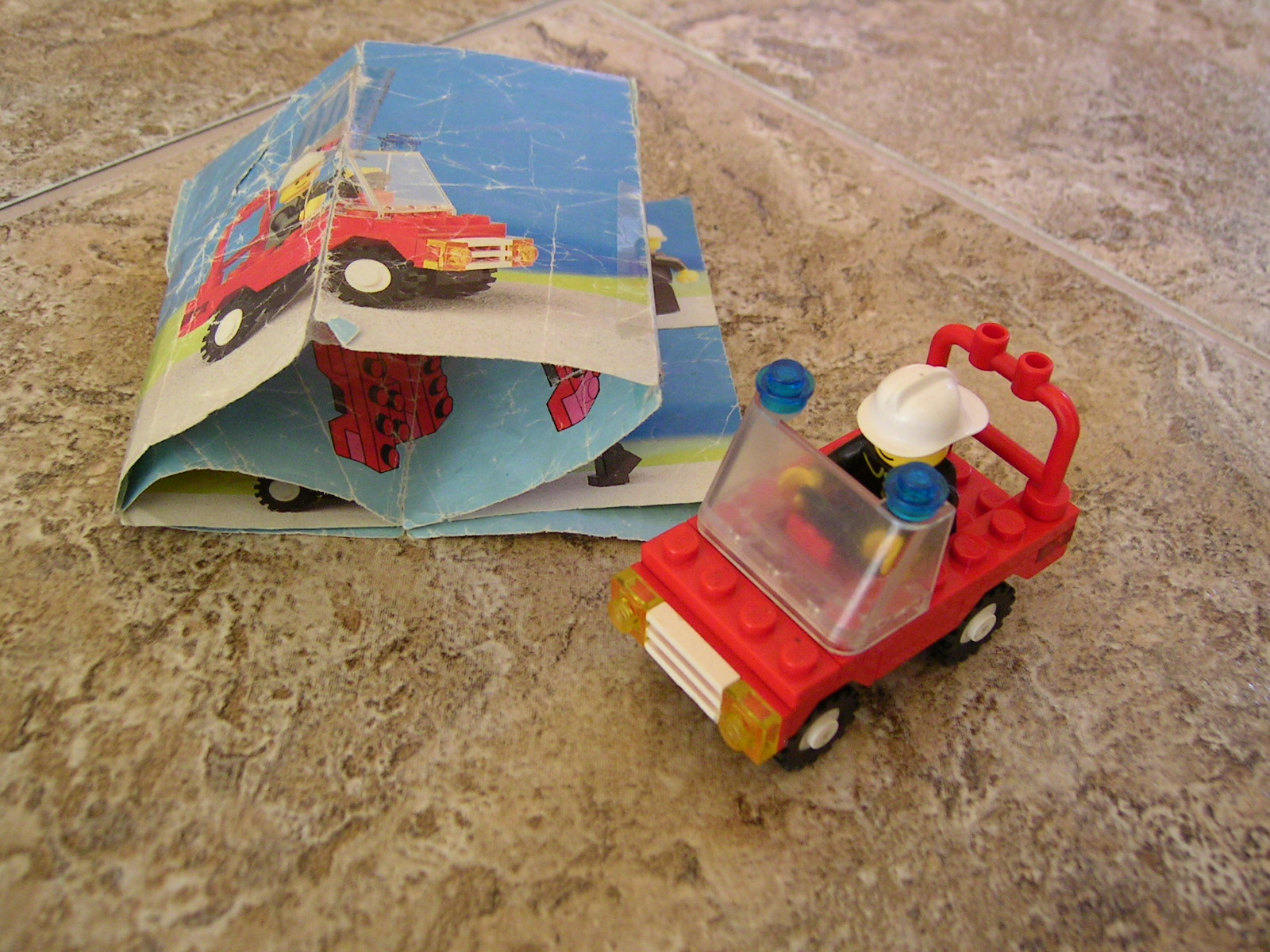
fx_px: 1321
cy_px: 476
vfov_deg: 39.7
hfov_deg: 51.4
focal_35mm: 36
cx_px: 635
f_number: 2.8
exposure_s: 1/49
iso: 100
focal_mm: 5.6
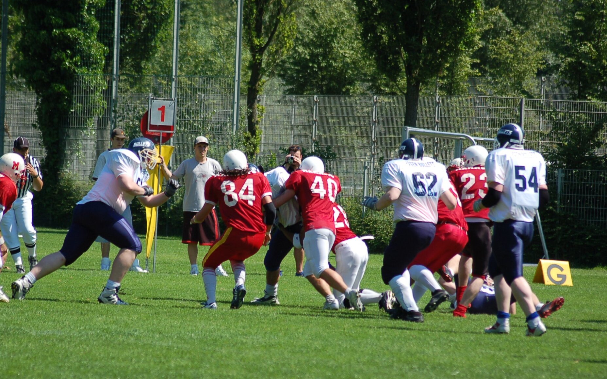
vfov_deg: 4.8
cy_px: 223
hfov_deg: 7.7
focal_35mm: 271
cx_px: 266
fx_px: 4483
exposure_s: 1/1000
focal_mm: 150
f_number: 4.5
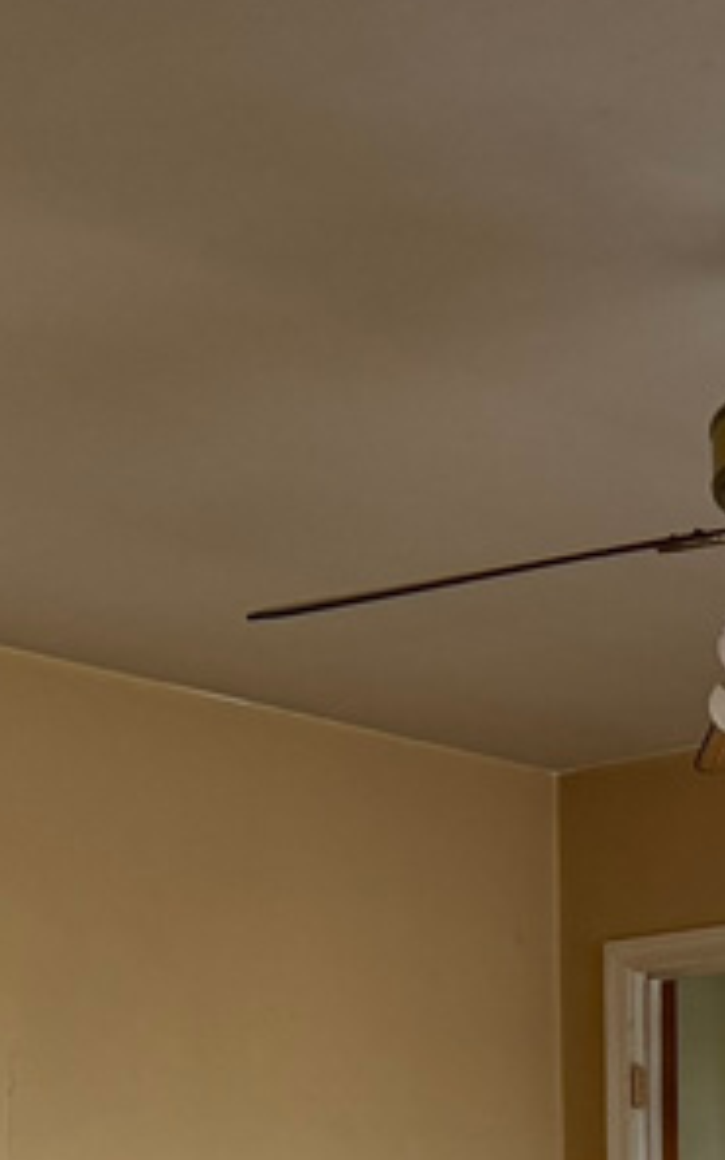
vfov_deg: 21.5
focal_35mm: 88
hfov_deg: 14.5
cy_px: 1477
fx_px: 2782
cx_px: 796
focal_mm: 6.76
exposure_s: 1/78
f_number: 1.78
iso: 200
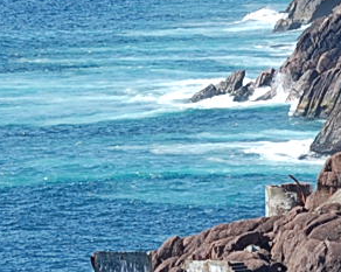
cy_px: 230
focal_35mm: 761
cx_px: 201
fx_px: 7677
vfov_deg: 2.0
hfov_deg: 2.5
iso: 200
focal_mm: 105
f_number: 6.3
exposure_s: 1/500
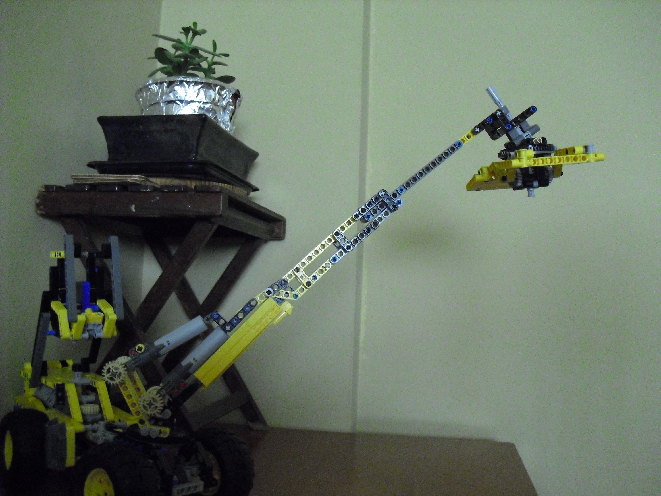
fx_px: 687
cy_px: 248
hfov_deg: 51.4
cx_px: 330
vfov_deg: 39.7
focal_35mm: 36
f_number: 3.1
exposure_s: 1/15
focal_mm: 6.3
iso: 800
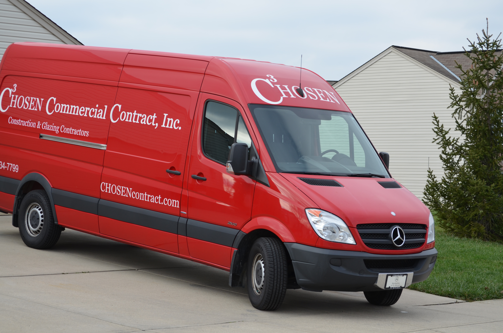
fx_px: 1297
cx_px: 252
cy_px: 166
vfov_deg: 14.6
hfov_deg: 22.0
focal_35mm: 93
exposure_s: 1/250
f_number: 8
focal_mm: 62
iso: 180
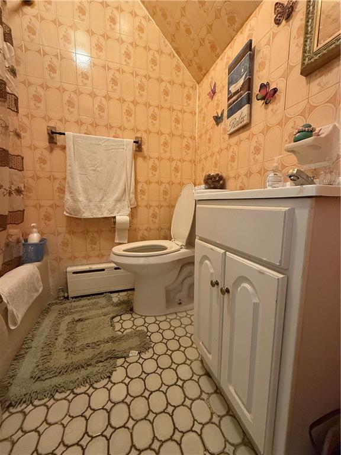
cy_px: 228
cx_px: 170
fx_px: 184
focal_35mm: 14
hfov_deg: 85.7
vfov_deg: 102.1
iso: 500
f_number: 2.2
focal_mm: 2.22
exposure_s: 1/60
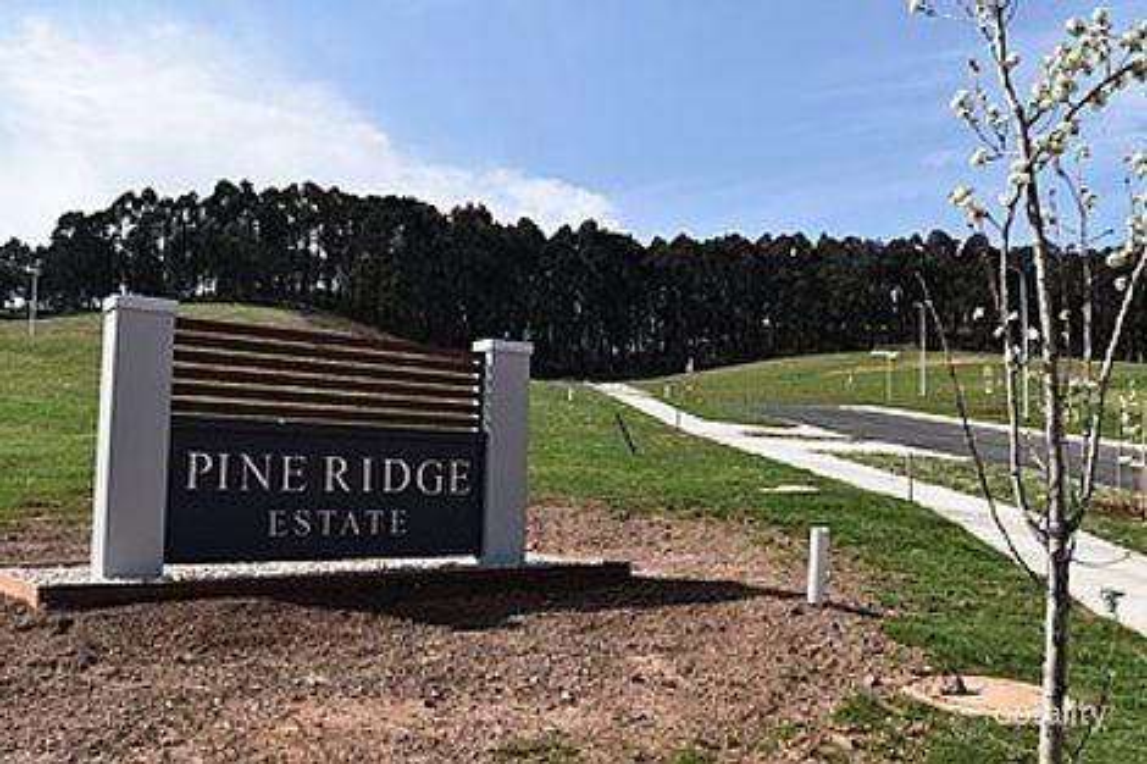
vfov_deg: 38.3
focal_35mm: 34
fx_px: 1099
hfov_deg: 55.1
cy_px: 382
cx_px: 574
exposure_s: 1/200
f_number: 10
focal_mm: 23
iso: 100
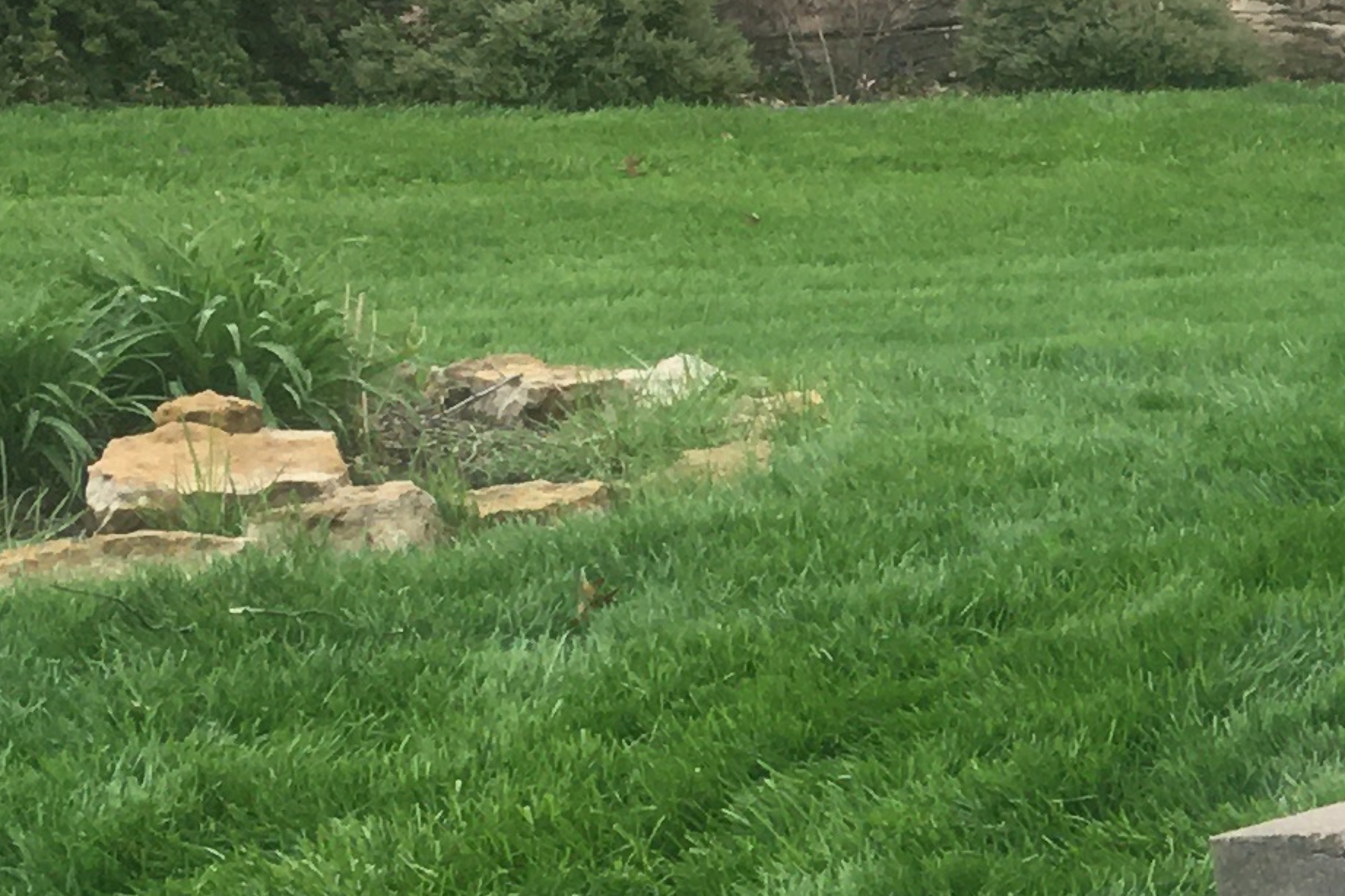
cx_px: 2369
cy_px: 1216
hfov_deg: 13.9
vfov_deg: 10.1
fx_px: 4931
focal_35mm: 132
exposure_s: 1/120
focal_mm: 4.15
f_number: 2.2
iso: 40
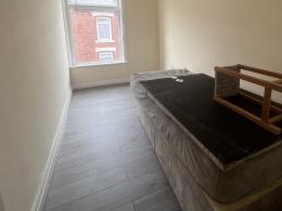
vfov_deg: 63.2
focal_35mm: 20
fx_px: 163
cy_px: 61
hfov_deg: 80.3
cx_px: 176
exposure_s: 1/99
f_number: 1.8
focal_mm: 1.57
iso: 32
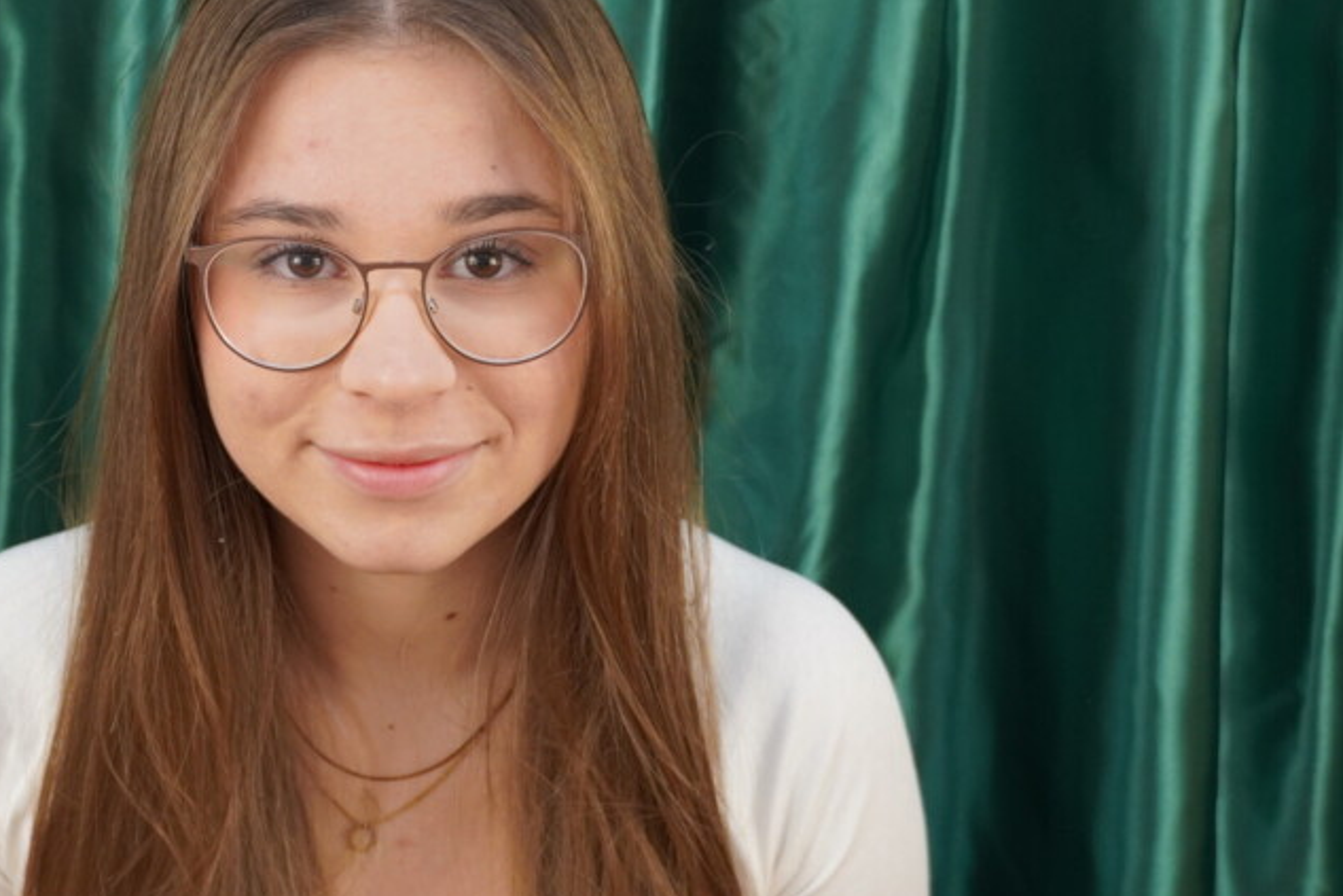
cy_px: 344
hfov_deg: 28.1
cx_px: 354
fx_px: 2649
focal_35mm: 71
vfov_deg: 19.2
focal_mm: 30
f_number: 4.5
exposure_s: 1/160
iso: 1000
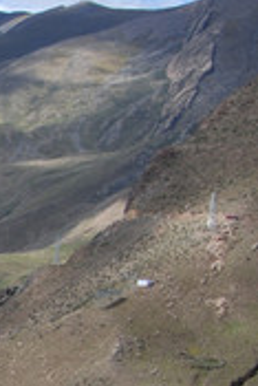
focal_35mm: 165
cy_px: 483
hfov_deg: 7.5
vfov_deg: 12.1
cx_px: -450
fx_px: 1770
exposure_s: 1/125
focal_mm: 24
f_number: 8
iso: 100
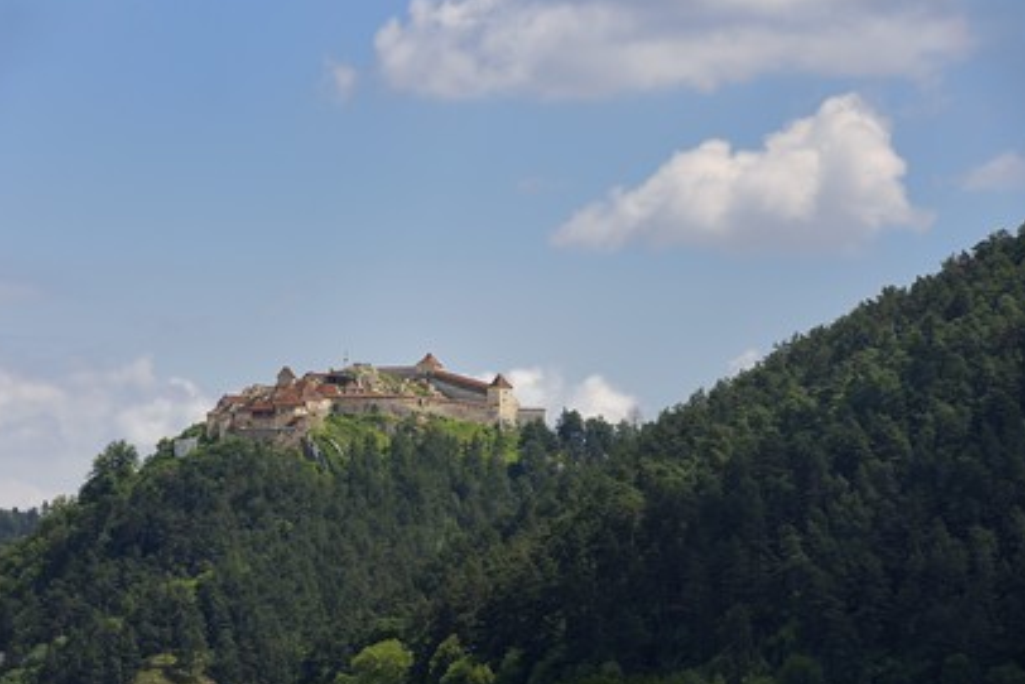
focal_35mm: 207
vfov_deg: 6.6
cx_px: 502
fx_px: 5896
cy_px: 346
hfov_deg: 9.9
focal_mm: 200
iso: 200
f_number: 11
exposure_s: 1/400
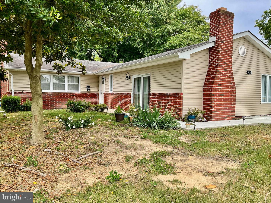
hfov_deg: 61.7
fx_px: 227
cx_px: 136
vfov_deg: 48.2
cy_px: 102
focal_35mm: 29
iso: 16
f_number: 1.8
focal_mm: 3
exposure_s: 1/524
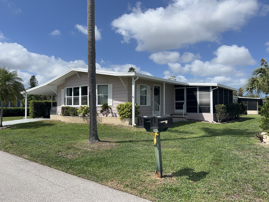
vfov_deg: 53.1
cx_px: 134
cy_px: 101
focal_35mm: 26
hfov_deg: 67.3
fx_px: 202
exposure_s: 1/5587
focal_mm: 5.7
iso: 50
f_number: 1.5
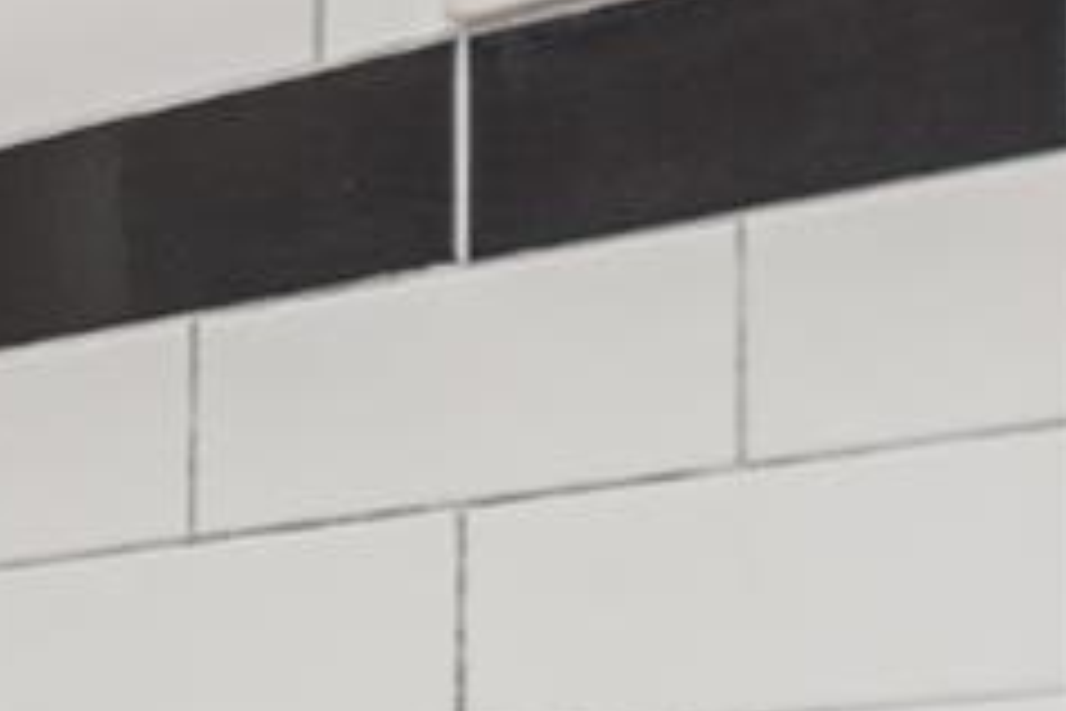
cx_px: -2298
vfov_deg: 11.5
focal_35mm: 114
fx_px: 3375
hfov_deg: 10.7
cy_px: 1080
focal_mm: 18
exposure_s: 1/100
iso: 500
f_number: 5.6
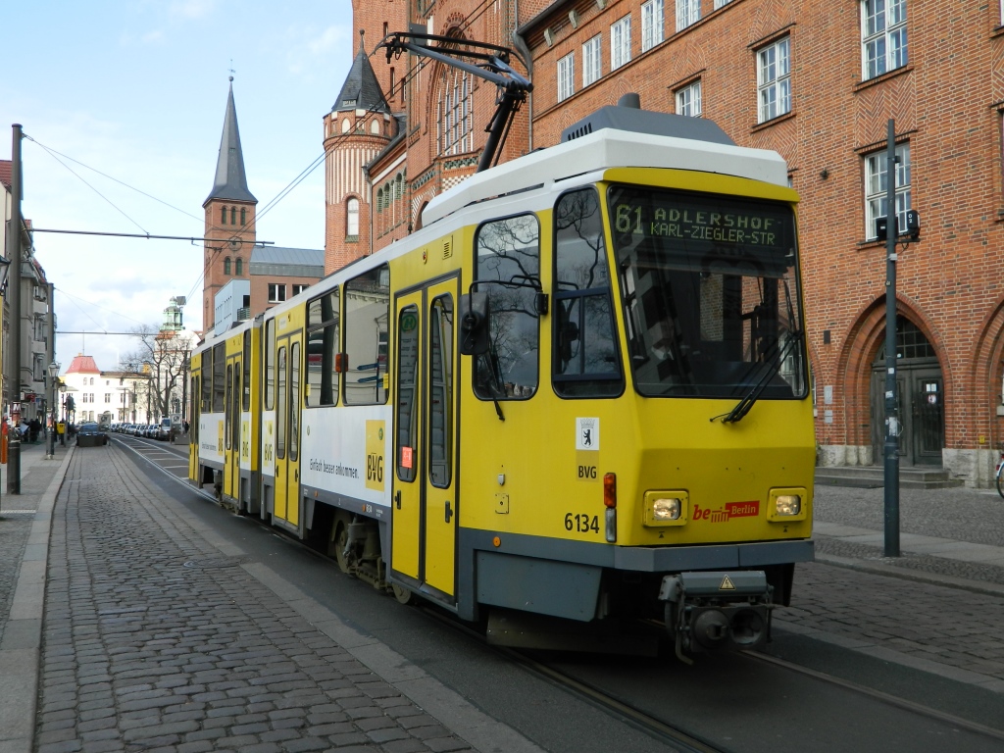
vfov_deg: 40.7
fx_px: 1015
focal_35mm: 35
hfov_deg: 52.6
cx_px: 502
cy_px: 376
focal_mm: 6.2
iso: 80
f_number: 3.3
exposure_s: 1/400
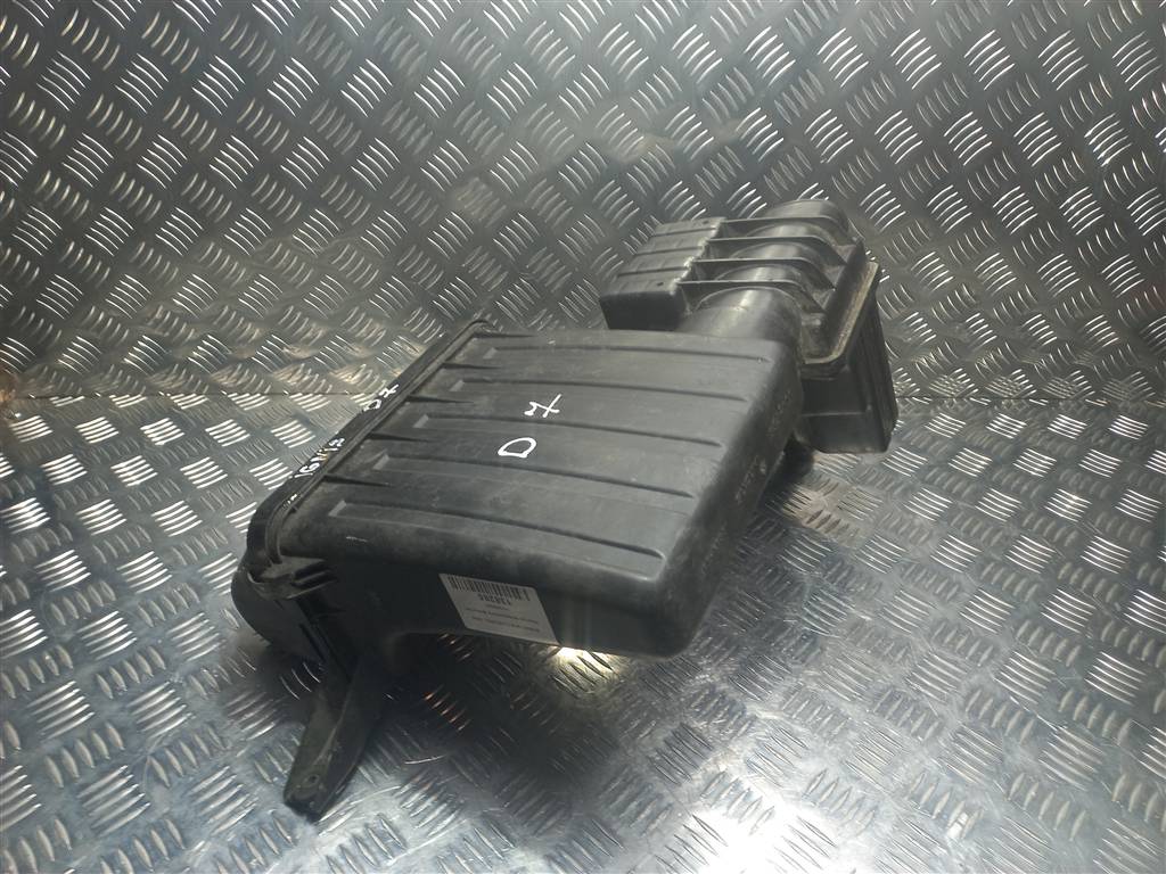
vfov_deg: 54.9
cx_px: 583
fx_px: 842
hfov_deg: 69.4
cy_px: 437
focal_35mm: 25
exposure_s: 1/50
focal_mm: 4.6
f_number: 1.8
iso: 50
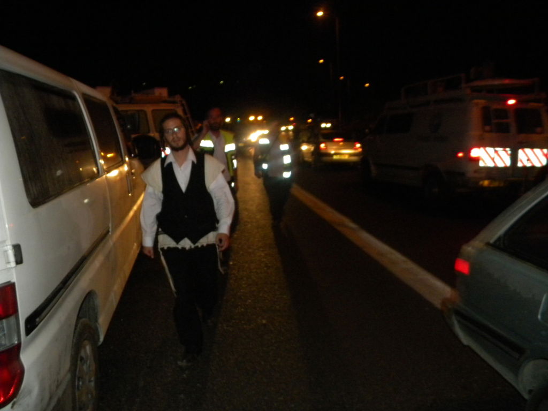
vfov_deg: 49.7
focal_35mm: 28
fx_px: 443
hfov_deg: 63.4
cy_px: 206
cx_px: 274
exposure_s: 1/26
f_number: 3.5
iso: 400
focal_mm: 5
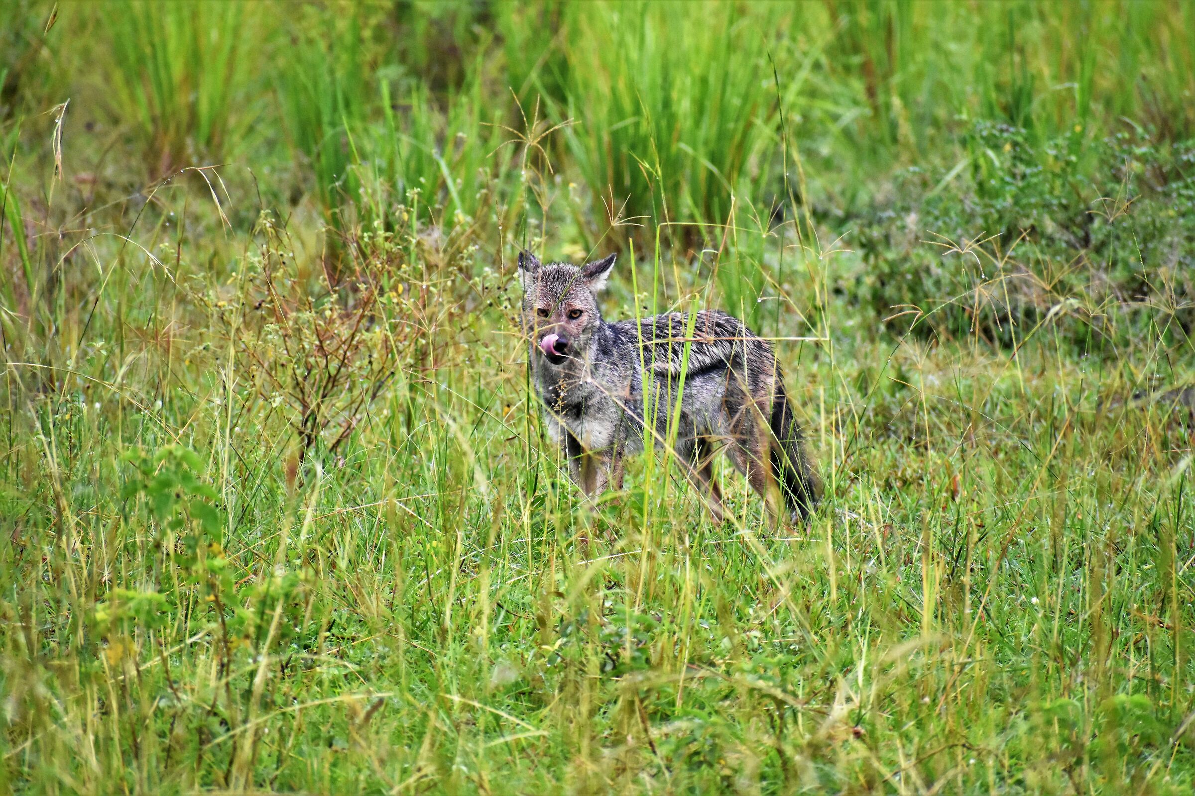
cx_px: 598
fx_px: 14936
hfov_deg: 4.6
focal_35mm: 450
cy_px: 398
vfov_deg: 3.1
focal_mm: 300
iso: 1800
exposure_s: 1/125
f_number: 6.3
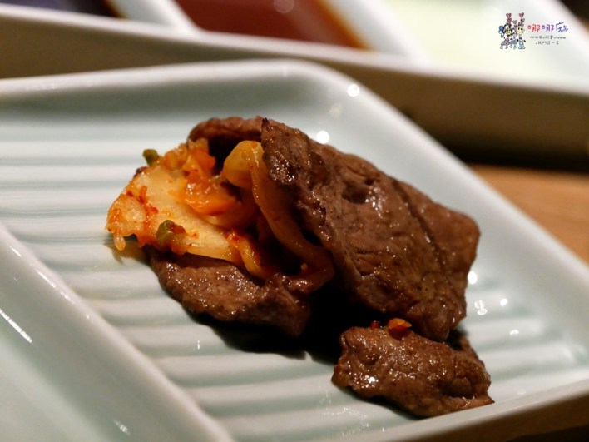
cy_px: 221
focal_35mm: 154
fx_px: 2620
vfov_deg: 9.6
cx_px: 294
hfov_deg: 12.8
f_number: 5.4
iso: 3200
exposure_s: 1/40
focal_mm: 77
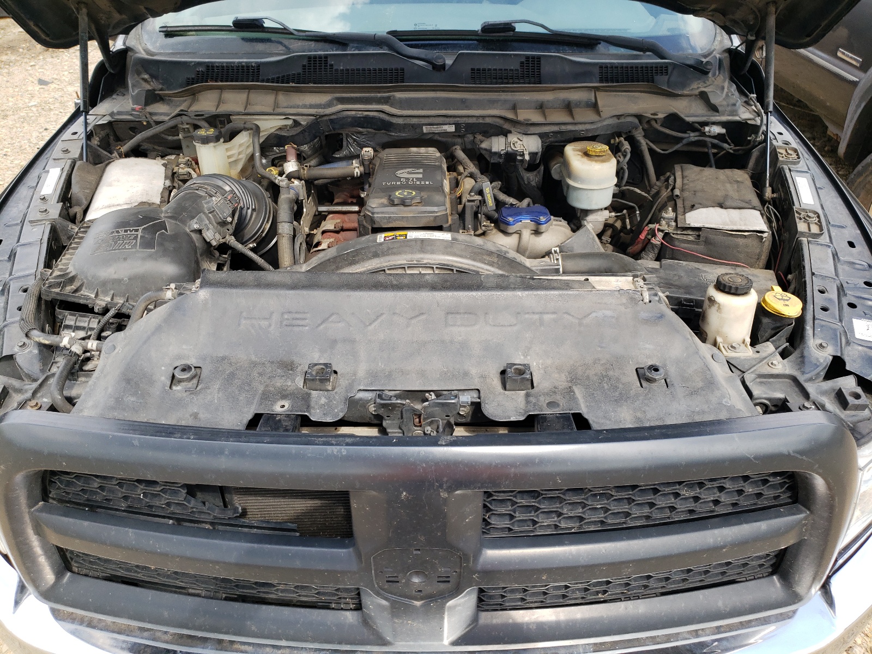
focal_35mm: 26
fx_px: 655
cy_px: 327
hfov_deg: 67.3
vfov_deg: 53.1
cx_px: 436
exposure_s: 1/556
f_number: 1.5
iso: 50
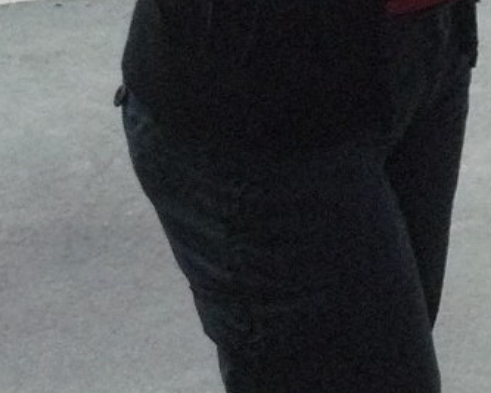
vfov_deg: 8.6
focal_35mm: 169
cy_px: -451
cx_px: 1009
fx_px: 2454
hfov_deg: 10.4
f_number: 3.2
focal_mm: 6
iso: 400
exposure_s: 1/1000
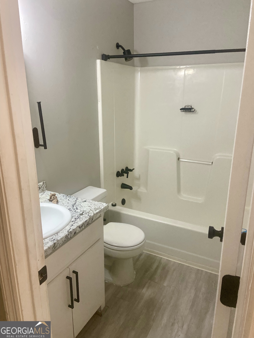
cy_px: 169
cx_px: 127
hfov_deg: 53.1
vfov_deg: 67.3
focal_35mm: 26
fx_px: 254
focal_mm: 4.25
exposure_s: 1/60
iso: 400
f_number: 1.8
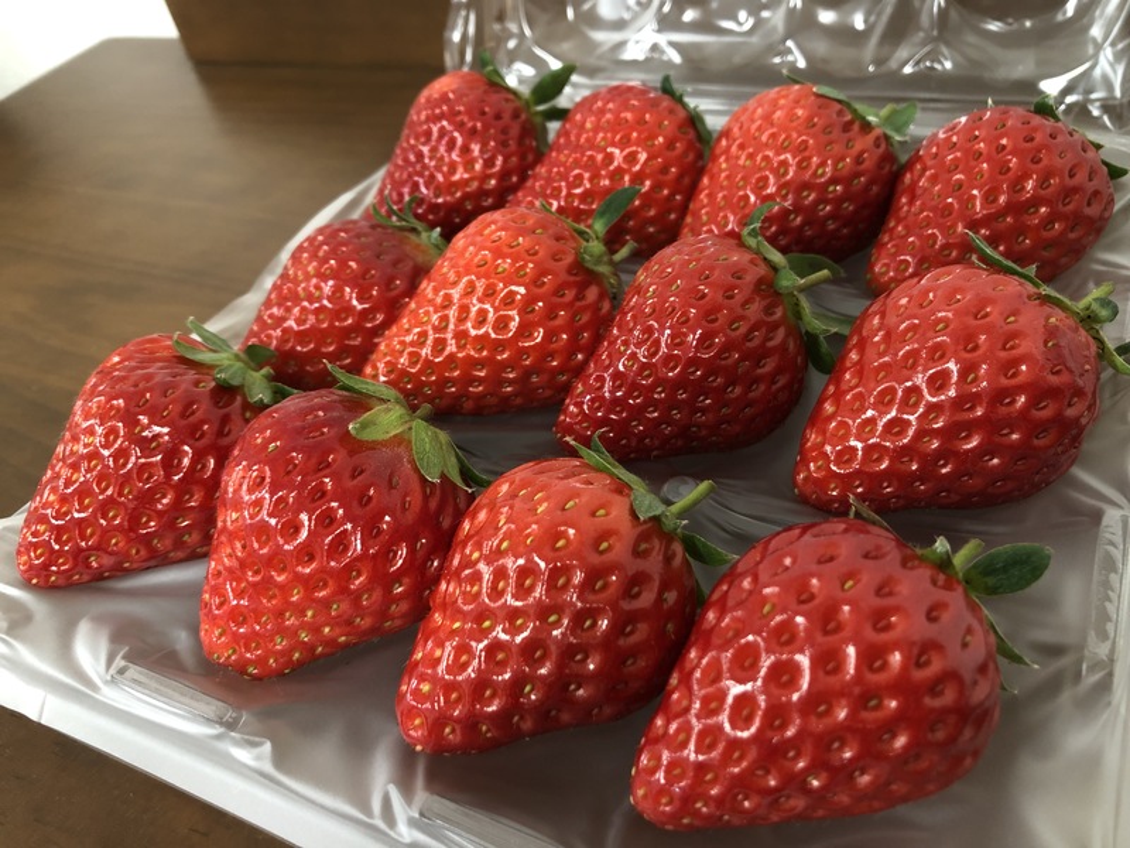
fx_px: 914
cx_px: 565
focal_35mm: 28
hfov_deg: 63.4
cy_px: 424
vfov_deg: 49.7
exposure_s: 1/15
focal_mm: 3.99
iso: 40
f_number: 1.8
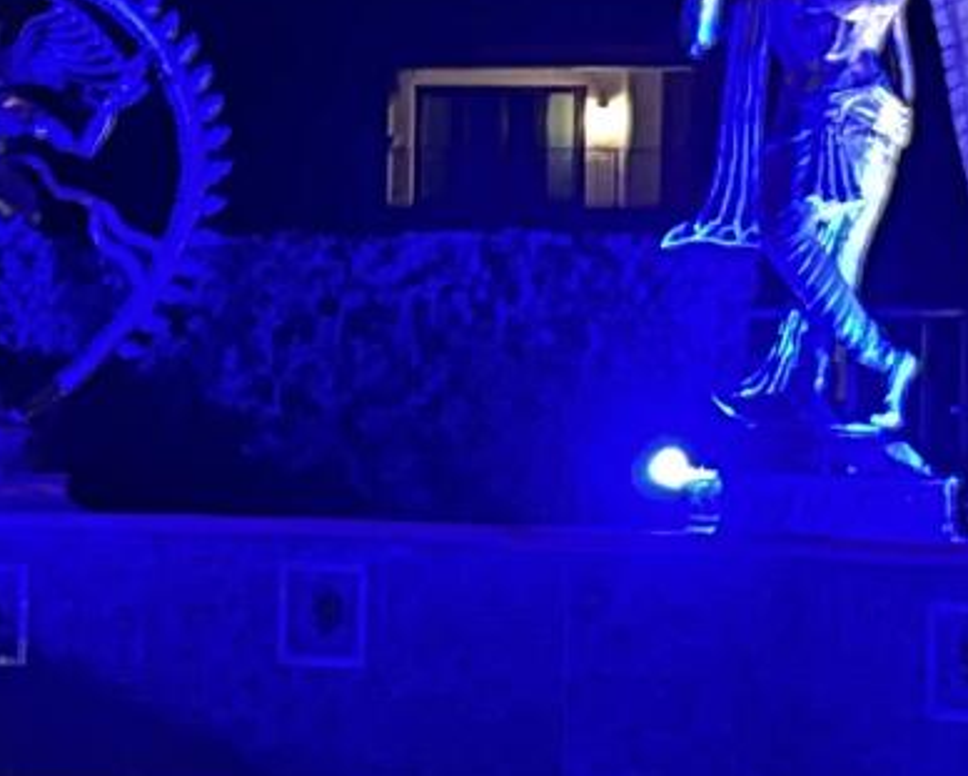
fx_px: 5619
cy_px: 536
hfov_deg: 9.8
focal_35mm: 196
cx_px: 22
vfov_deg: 7.9
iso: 800
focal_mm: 5.7
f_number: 1.5
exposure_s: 1/9
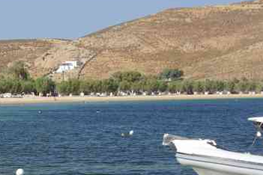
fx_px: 1330
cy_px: 143
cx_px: 27
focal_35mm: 182
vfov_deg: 7.5
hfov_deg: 11.2
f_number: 11
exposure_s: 1/80
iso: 200
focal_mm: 42.5
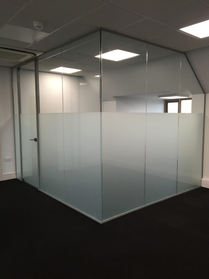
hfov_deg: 48.2
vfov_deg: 61.7
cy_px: 140
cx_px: 104
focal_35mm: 29
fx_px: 233
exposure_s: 1/33
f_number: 2.2
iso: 32
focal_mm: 4.15
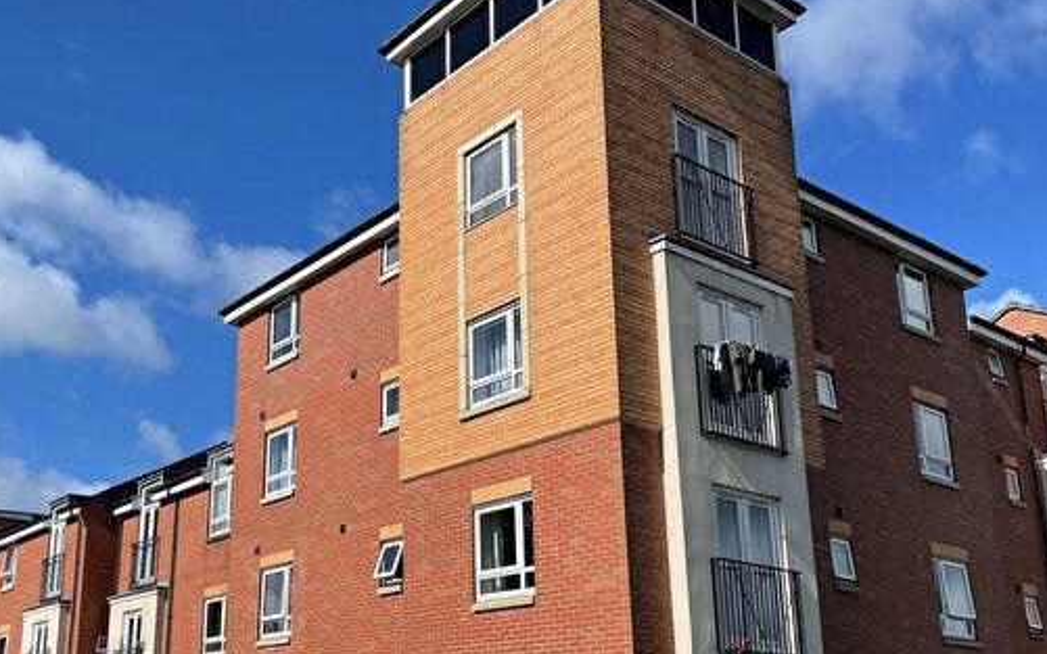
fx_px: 1056
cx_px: 353
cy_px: 438
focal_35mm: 37
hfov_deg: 51.8
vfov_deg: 34.1
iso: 32
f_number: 1.6
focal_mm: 5.1
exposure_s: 1/4525
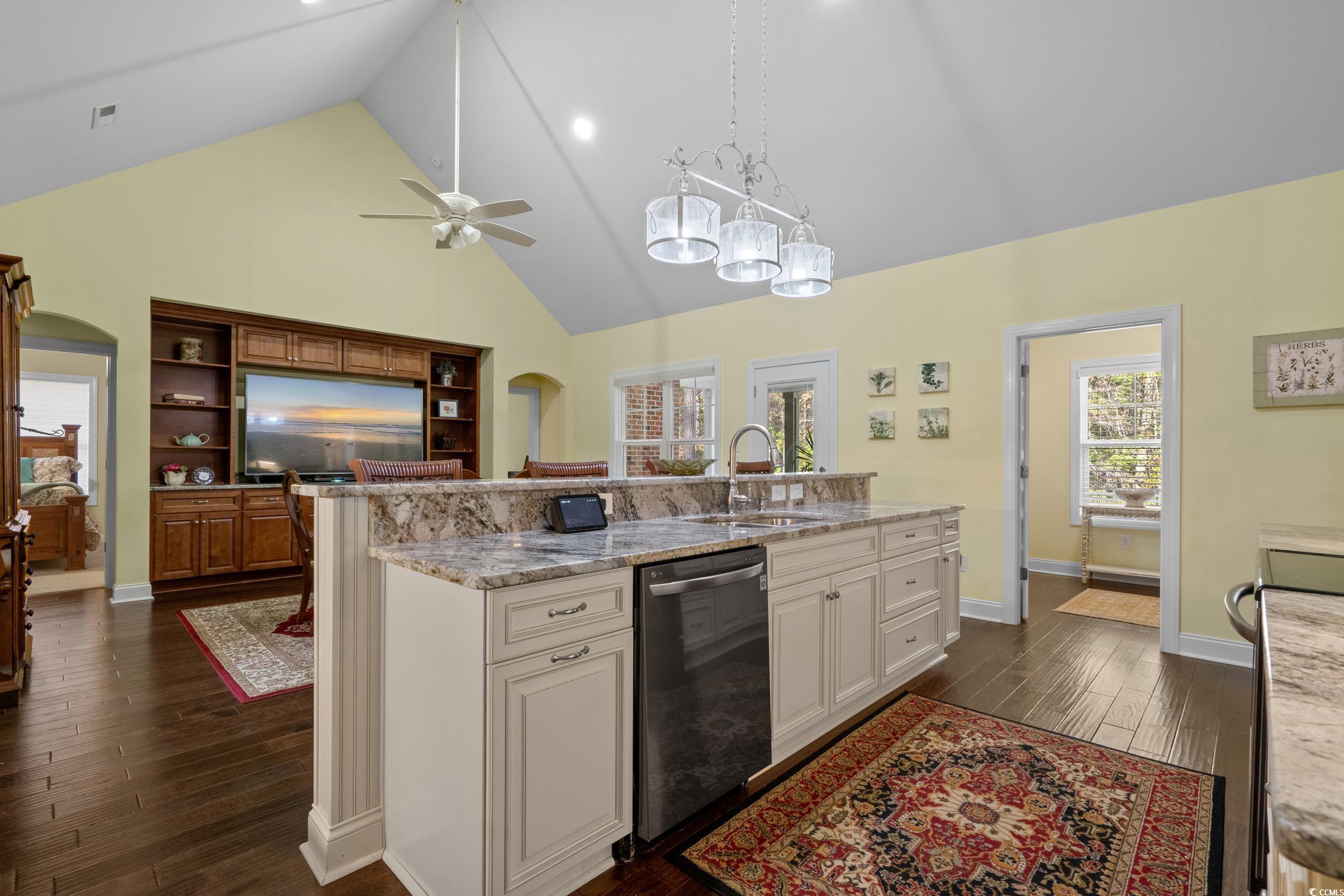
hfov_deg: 96.7
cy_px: 448
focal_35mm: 16
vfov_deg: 73.8
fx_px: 597
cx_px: 672
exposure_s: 1/15
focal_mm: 16
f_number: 8
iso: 800
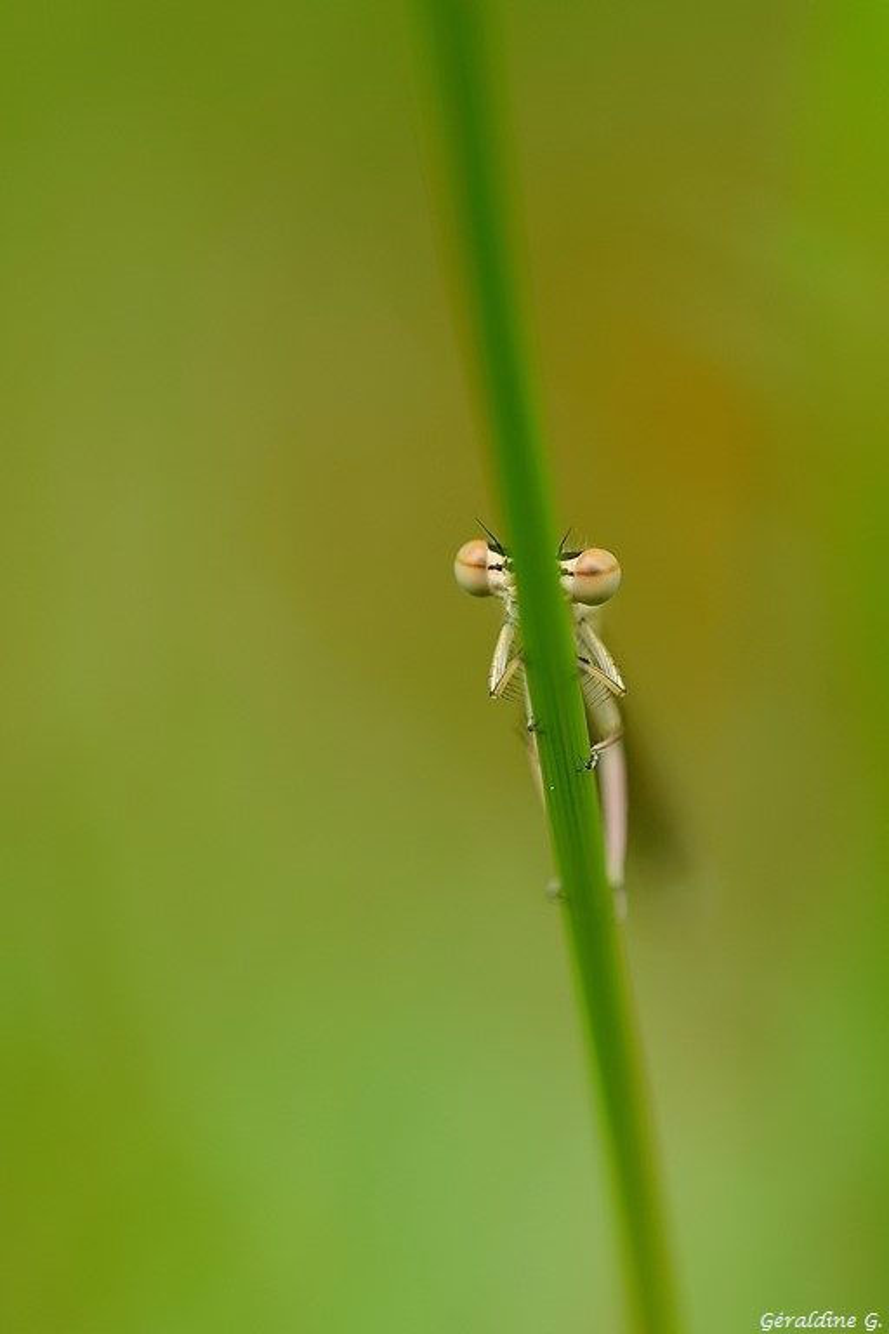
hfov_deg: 8.7
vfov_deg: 13.0
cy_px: 667
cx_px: 444
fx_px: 5834
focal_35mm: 158
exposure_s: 1/80
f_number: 6.3
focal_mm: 105
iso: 100
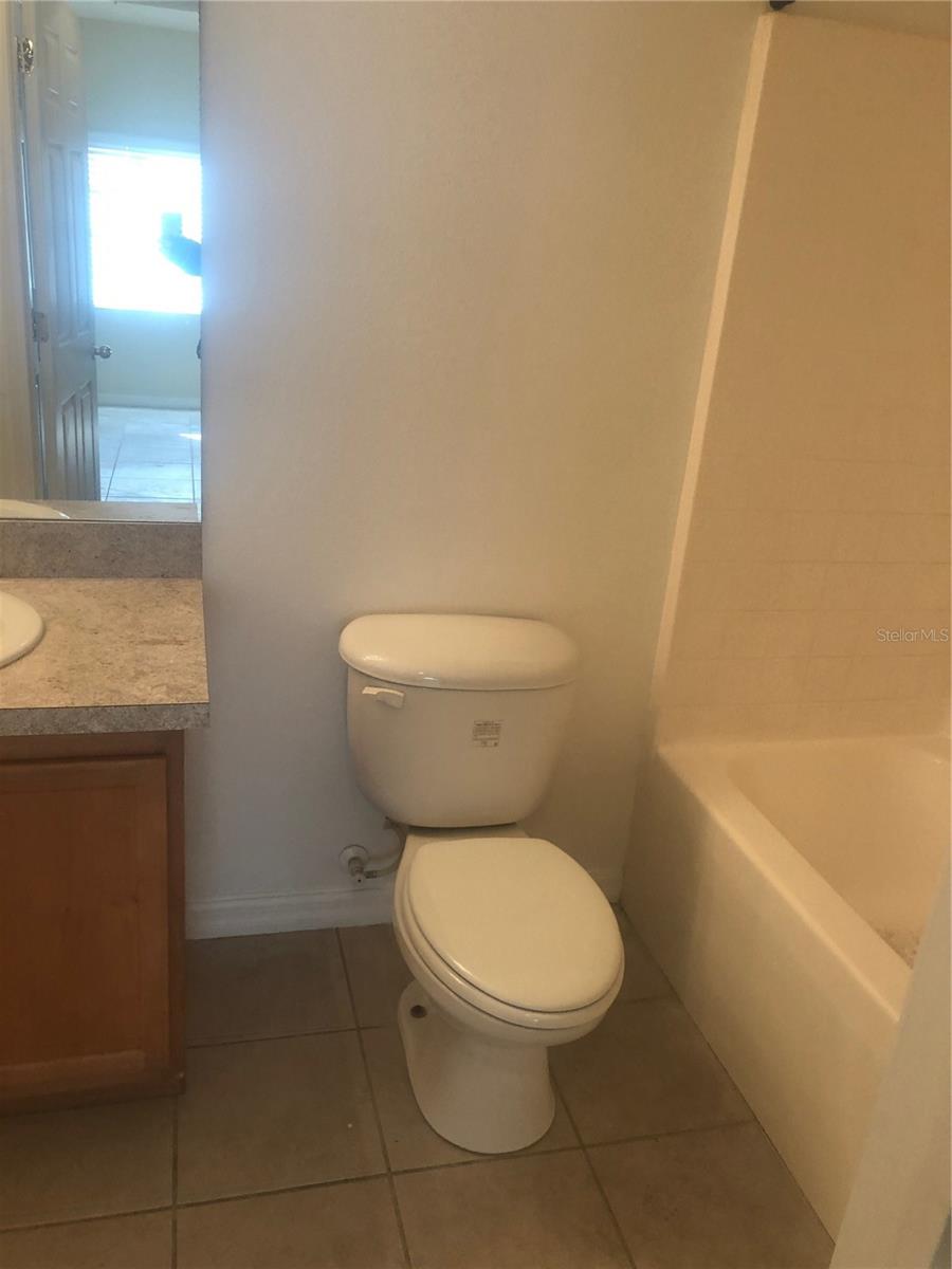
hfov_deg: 49.7
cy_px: 634
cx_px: 476
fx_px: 1027
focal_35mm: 28
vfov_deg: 63.4
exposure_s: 1/30
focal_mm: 4
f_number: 1.8
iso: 40
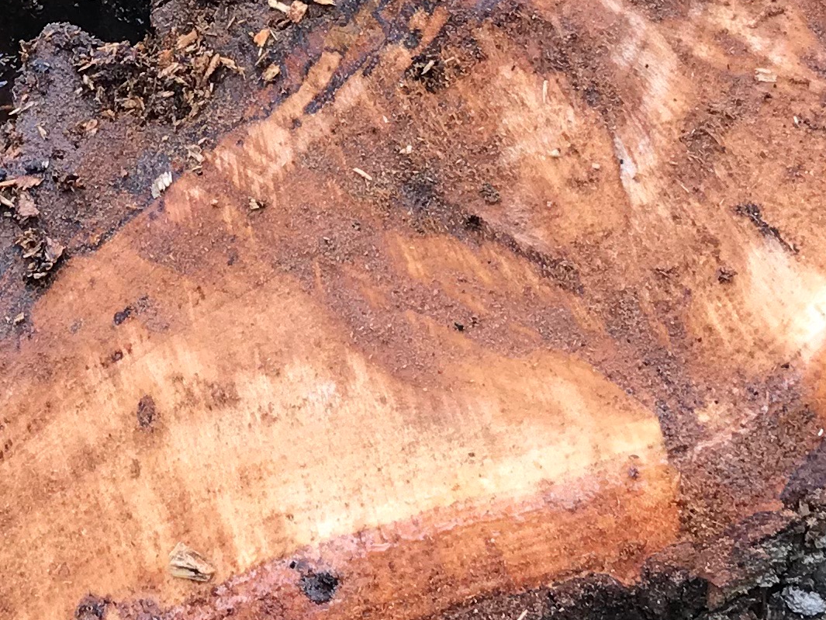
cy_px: -52
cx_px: 149
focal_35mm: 106
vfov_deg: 13.7
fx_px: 2530
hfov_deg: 18.4
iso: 20
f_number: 1.8
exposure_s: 1/375
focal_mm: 3.99
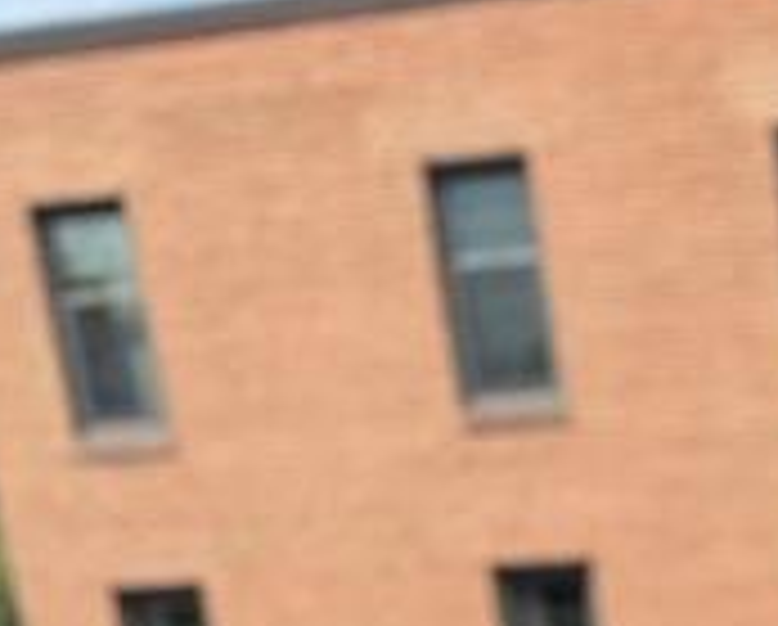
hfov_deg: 12.4
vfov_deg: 7.9
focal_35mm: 146
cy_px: 2297
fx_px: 3367
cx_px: 1223
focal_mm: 6.76
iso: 80
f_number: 1.78
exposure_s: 1/2525
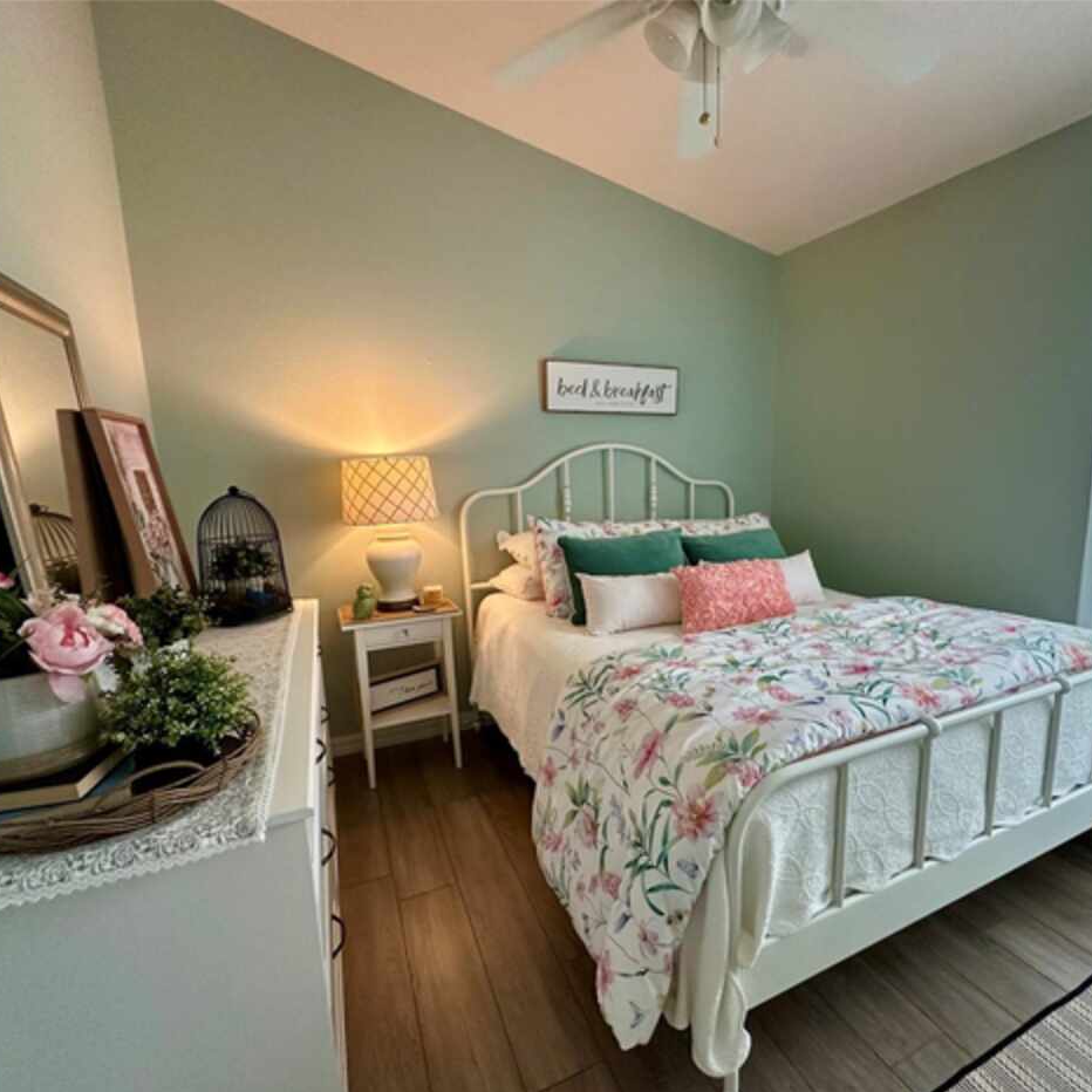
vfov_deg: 83.9
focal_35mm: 17
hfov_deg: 83.5
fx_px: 607
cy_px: 561
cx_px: 621
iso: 320
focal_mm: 2.22
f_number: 2.2
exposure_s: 1/120
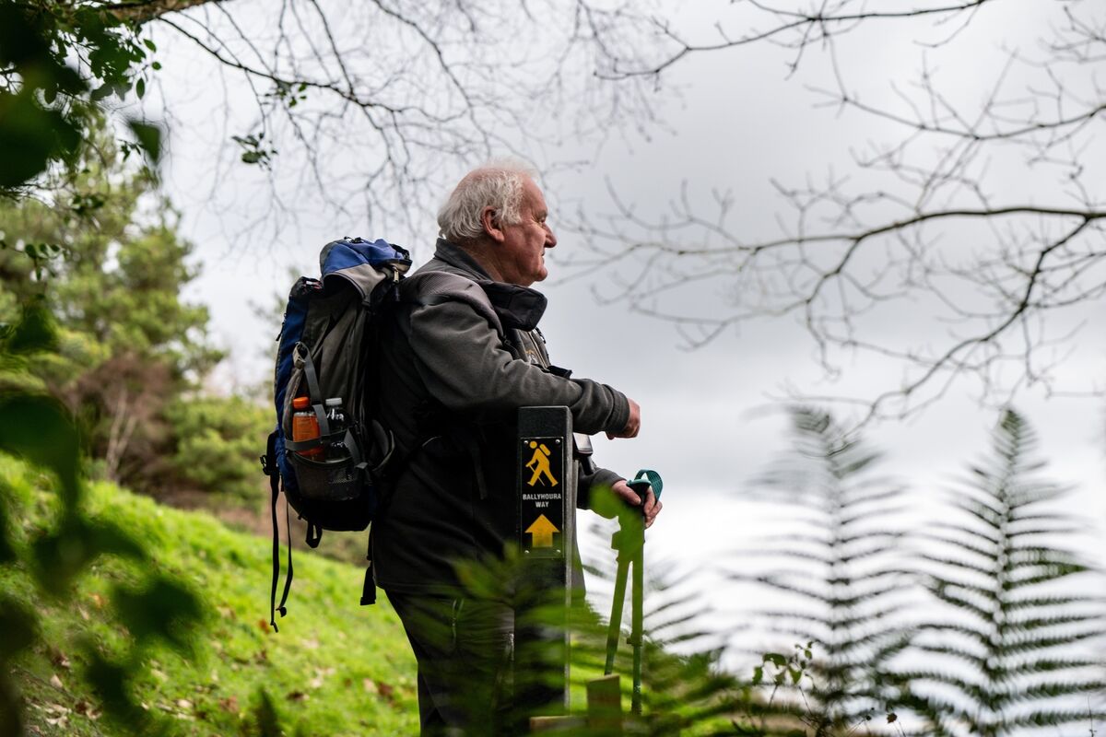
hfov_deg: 28.8
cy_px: 368
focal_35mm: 70
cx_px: 553
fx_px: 2150
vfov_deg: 19.5
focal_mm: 70
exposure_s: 1/100
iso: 320
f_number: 3.5
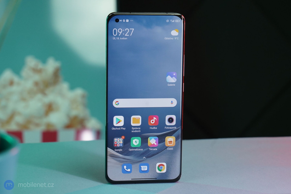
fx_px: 566
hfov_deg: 28.8
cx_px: 146
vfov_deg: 19.5
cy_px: 97
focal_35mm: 70
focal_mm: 70
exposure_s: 1/200
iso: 2000
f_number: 8
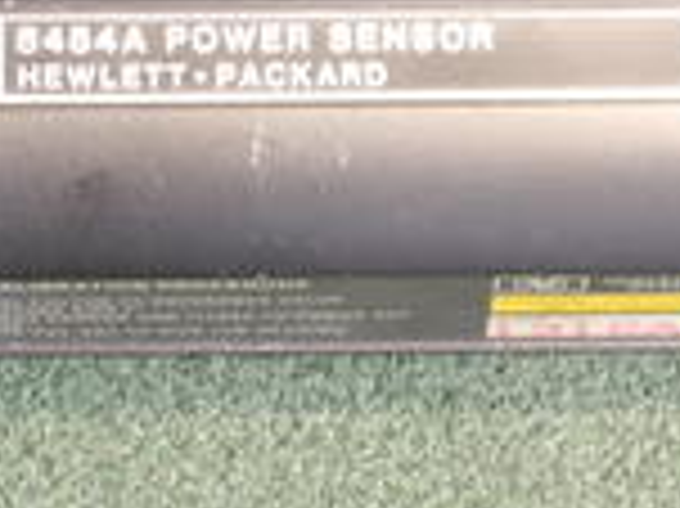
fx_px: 5732
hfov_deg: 6.8
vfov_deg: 5.1
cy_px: 184
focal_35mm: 292
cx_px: 207
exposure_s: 2.5
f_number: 14
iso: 400
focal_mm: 55
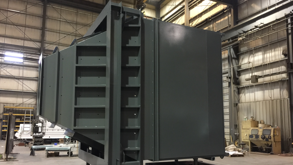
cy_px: 94
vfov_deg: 36.6
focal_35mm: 32
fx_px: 249
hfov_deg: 61.0
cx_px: 148
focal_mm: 4.15
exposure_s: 1/4
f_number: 2.2
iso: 80
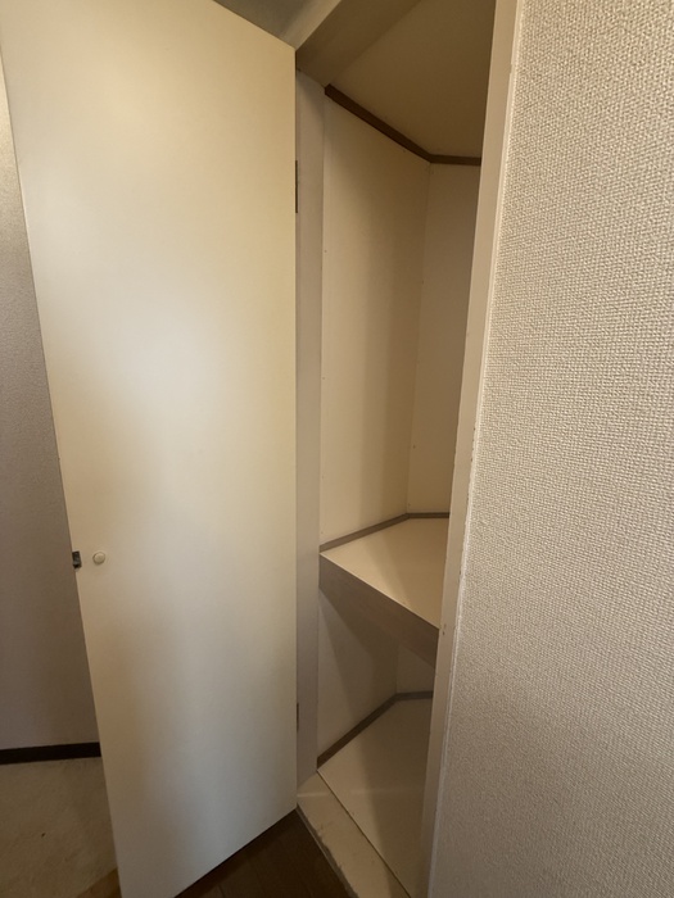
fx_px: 363
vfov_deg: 102.1
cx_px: 337
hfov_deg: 85.7
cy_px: 449
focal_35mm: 14
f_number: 2.2
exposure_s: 1/100
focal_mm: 2.22
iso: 250
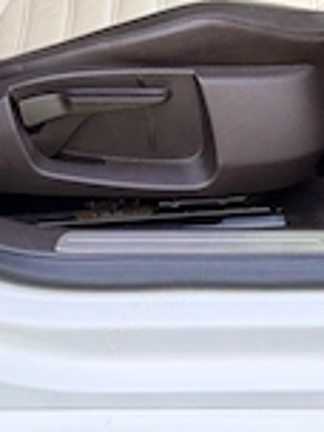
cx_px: 247
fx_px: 1572
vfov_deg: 14.9
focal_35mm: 126
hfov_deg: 11.7
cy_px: -128
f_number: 1.78
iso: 64
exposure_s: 1/342
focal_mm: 6.76
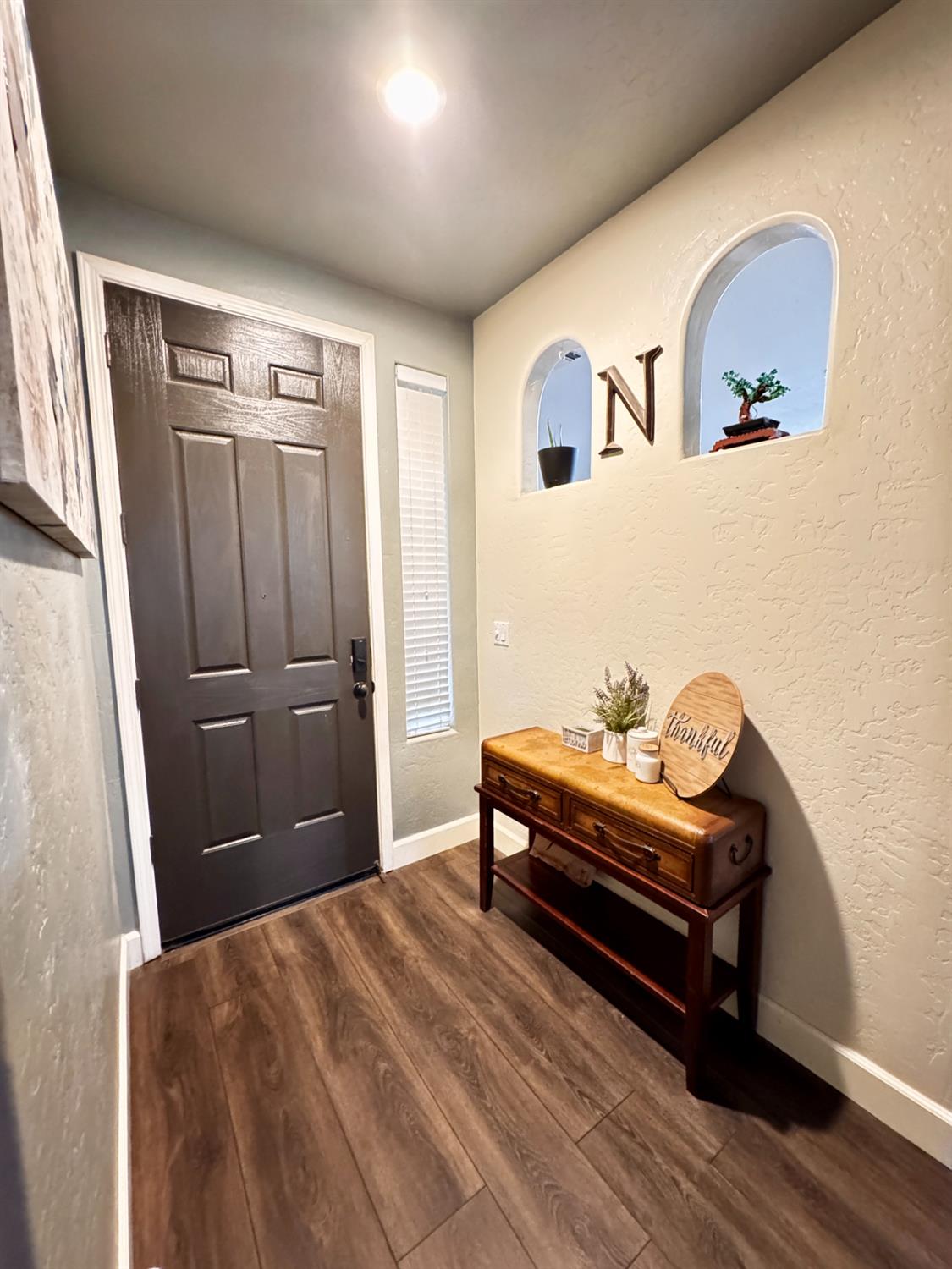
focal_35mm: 14
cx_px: 476
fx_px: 513
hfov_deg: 85.7
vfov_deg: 102.1
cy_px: 634
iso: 1600
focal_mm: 2.22
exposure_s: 1/30
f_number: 2.2
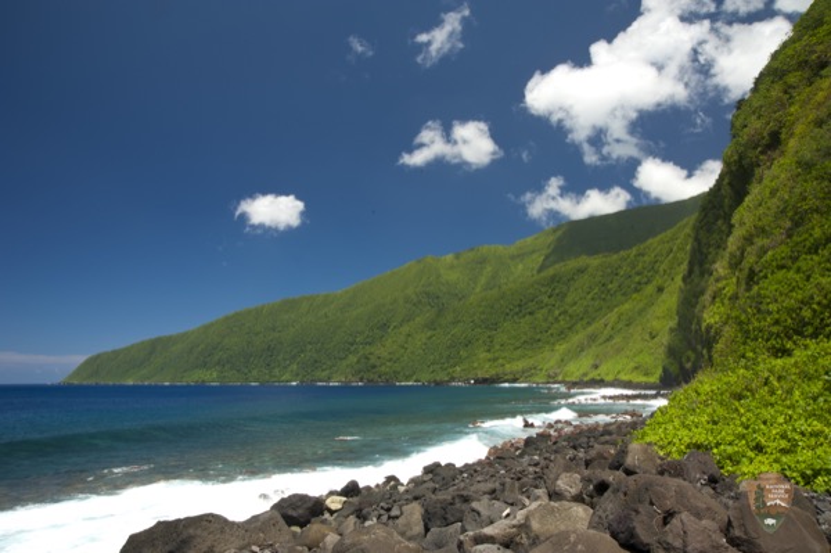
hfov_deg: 73.8
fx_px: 554
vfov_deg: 53.1
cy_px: 276
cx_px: 416
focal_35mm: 24
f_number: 22
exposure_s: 1/13
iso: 100
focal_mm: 24
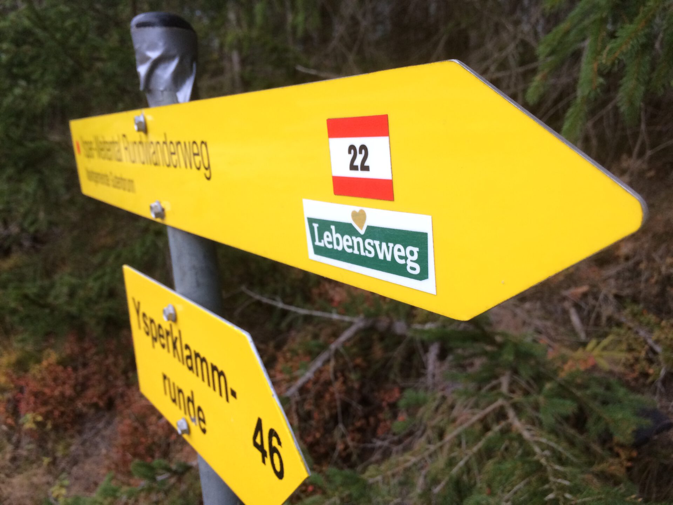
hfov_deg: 61.7
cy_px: 252
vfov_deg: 48.2
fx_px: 564
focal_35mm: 29
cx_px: 336
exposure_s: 1/33
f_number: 2.2
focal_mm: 4.15
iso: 160
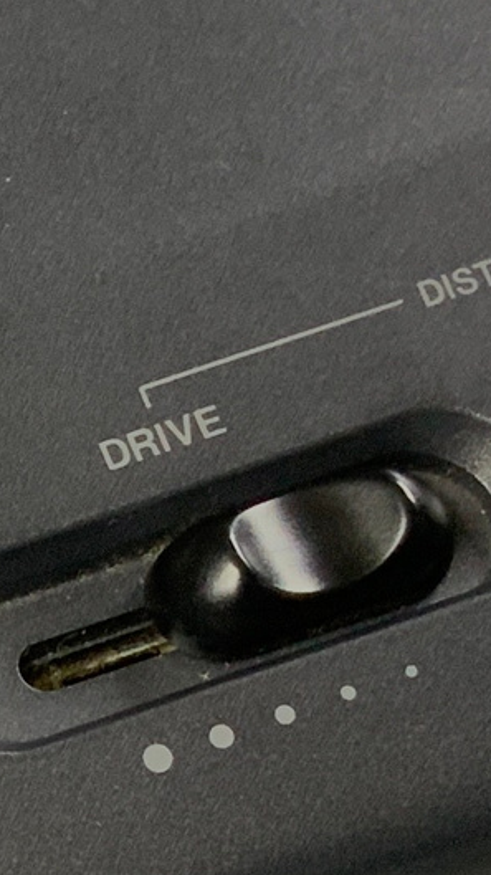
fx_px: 3546
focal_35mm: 153
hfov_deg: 7.6
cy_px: 1012
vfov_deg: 13.7
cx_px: -539
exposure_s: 1/60
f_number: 1.8
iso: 160
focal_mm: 3
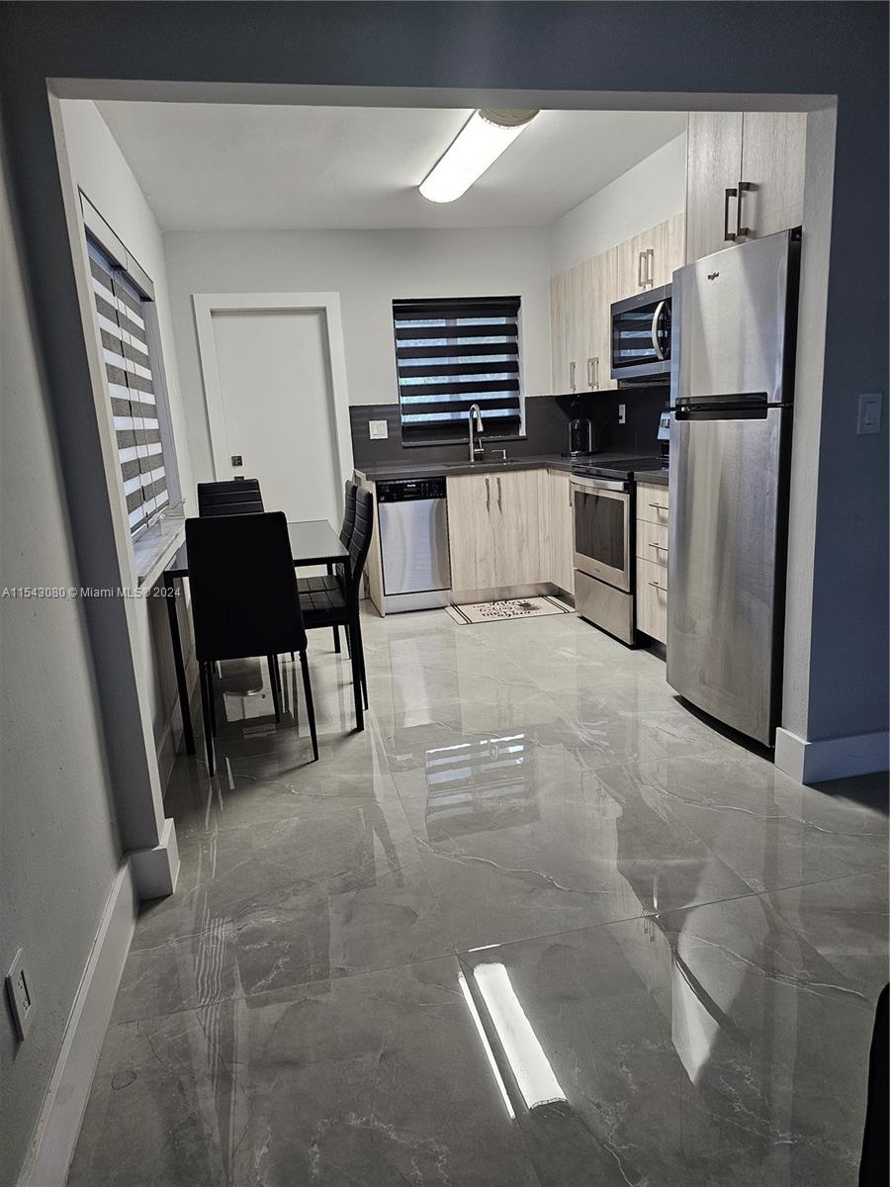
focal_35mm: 23
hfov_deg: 58.9
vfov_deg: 73.9
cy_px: 594
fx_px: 788
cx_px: 445
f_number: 1.7
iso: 250
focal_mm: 6.3
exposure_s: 1/120
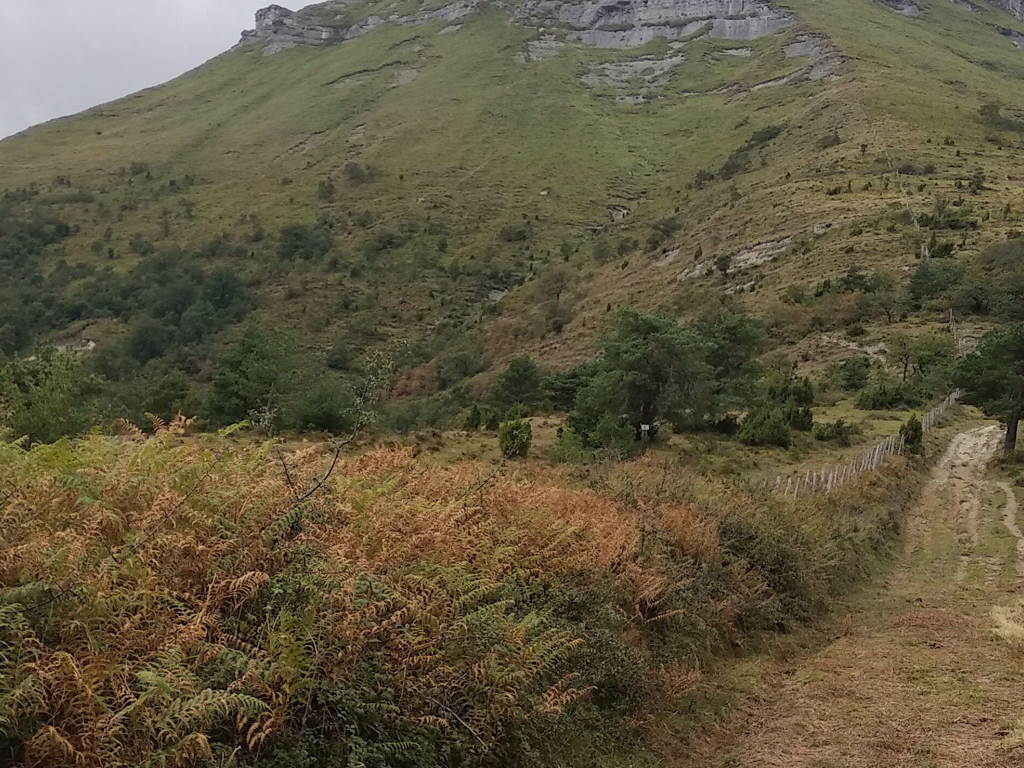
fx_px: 1627
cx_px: 379
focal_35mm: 55
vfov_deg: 26.5
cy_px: 470
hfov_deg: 34.7
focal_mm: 3.81
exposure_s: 1/633
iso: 125
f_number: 2.2
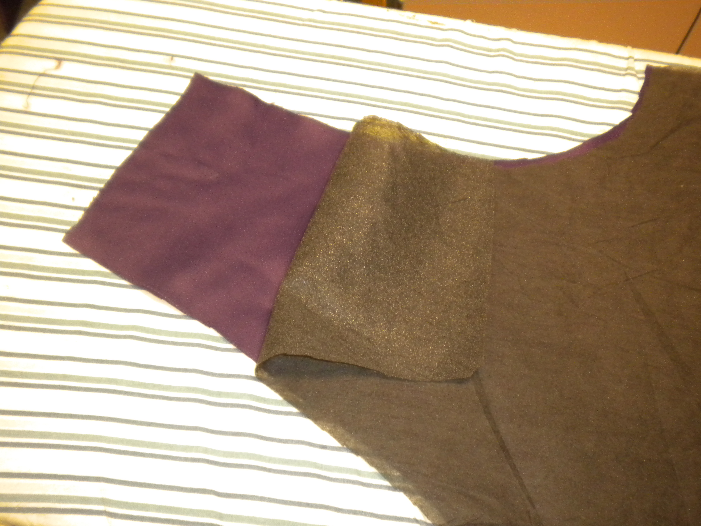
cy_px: 263
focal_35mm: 41
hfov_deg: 45.8
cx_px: 350
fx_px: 830
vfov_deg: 35.1
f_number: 3.5
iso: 400
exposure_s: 1/31.8
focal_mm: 7.4
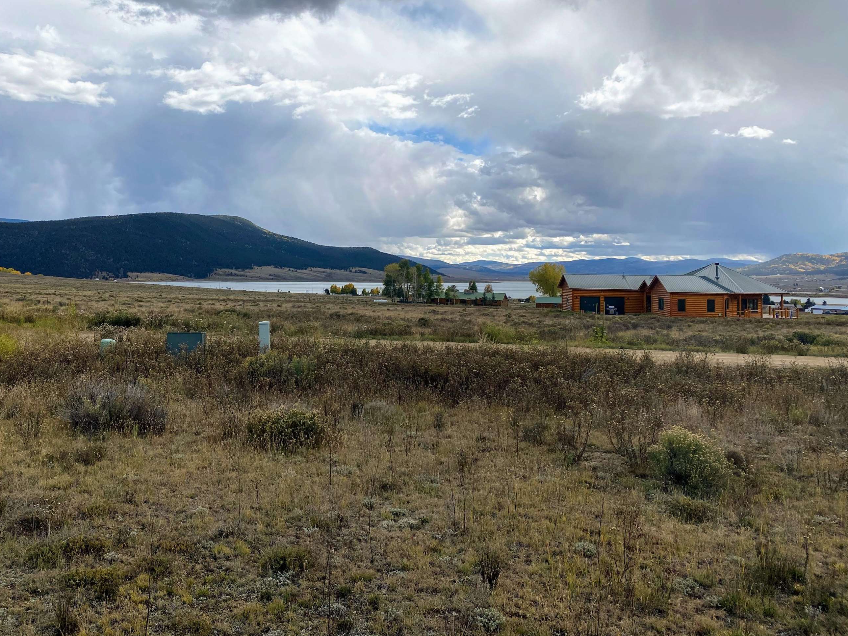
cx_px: 355
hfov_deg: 58.1
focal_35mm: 31
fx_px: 759
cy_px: 258
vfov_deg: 45.2
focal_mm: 4.25
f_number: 1.8
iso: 32
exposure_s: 1/2755
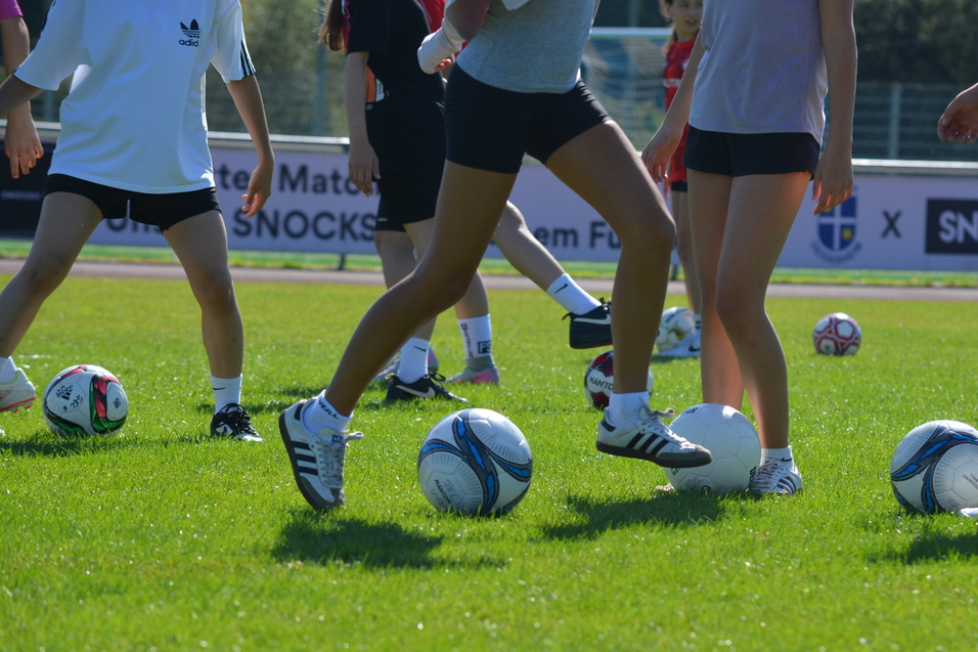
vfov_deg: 7.0
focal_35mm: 195
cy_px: 326
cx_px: 489
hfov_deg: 10.6
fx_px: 5296
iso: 400
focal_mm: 130
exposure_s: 1/1600
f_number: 6.3
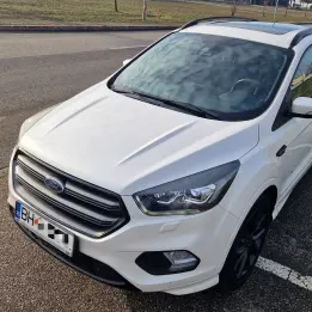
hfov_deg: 56.9
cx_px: 186
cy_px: 159
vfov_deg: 57.3
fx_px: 286
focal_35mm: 28
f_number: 1.8
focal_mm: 6.4
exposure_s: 1/833
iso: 50
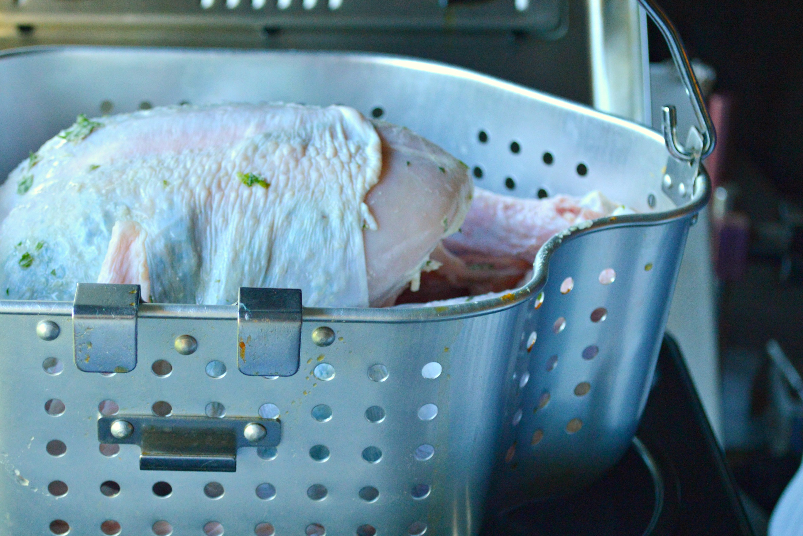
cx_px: 297
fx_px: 1695
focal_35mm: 76
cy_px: 279
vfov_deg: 17.9
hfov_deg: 26.6
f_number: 5.3
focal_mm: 40
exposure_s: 1/80
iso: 800
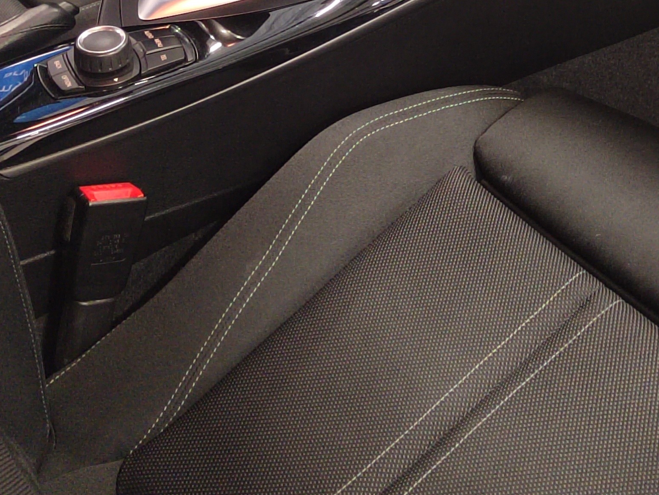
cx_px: 505
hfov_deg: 25.3
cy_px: -113
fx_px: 1447
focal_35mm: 76
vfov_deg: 18.3
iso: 2616
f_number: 1.9
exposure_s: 1/60
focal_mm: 5.52
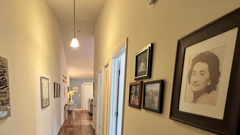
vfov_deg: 49.4
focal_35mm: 21
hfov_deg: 80.7
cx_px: 78
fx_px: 134
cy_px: 114
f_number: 1.8
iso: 320
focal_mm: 1.57
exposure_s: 1/60
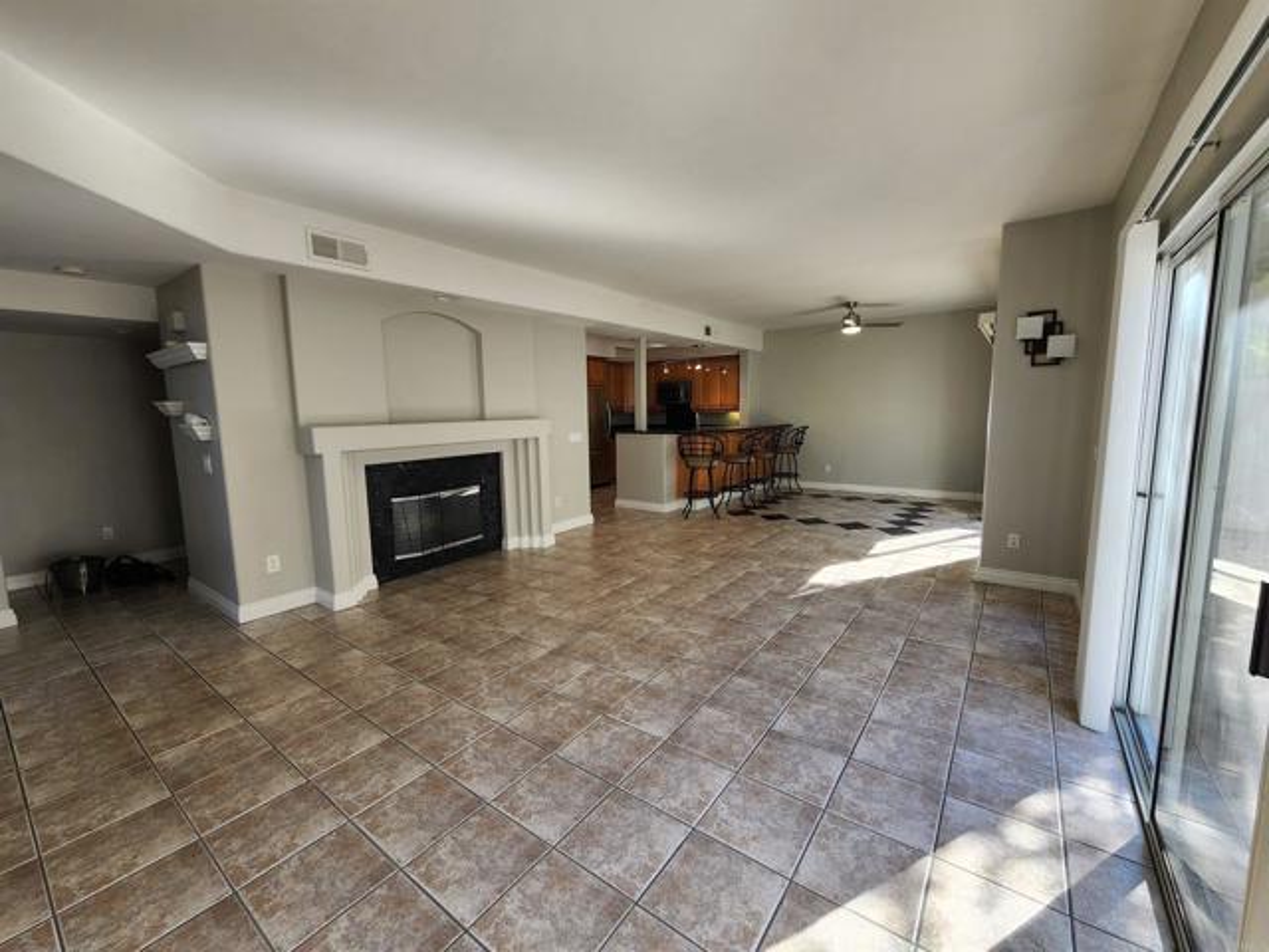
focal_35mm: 13
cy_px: 476
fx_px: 477
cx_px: 634
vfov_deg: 89.9
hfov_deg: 106.2
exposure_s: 1/120
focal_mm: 2.2
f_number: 2.2
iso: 80
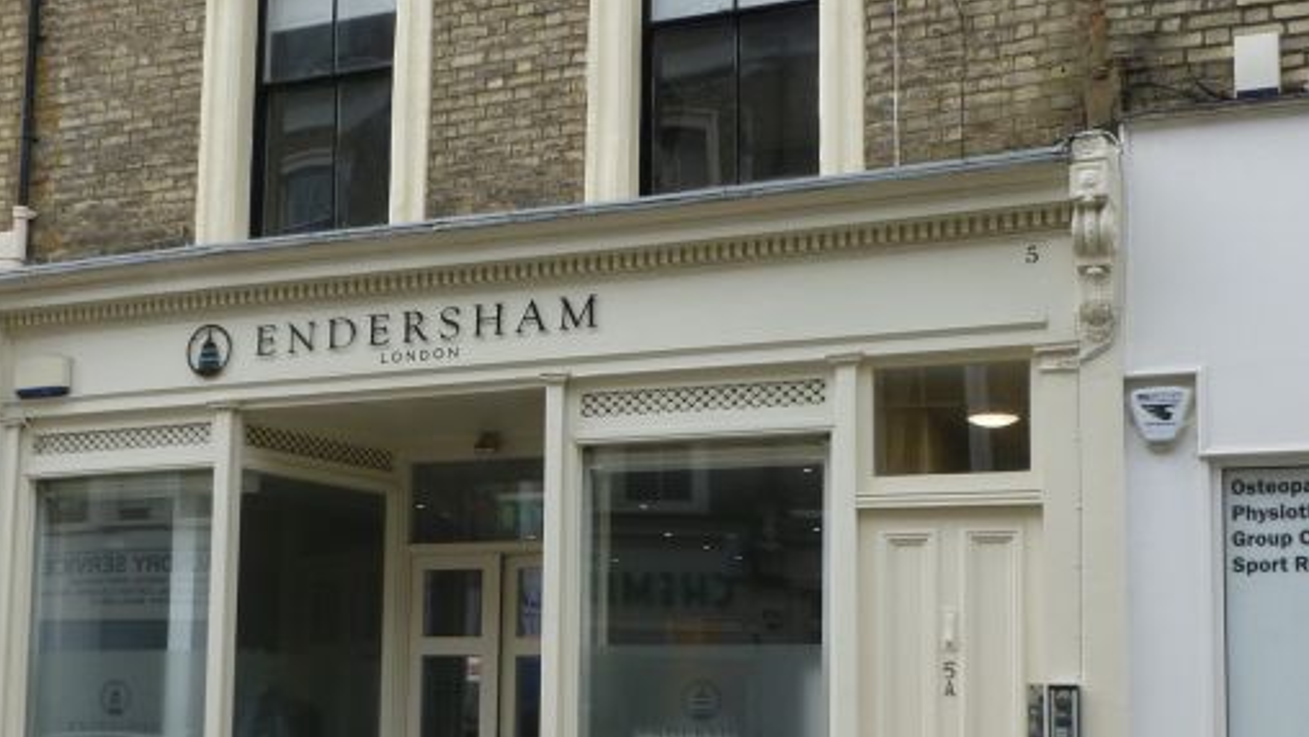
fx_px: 1666
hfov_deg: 42.8
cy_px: 541
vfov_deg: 24.7
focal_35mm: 48
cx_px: 557
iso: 100
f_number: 3.3
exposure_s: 1/200
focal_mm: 5
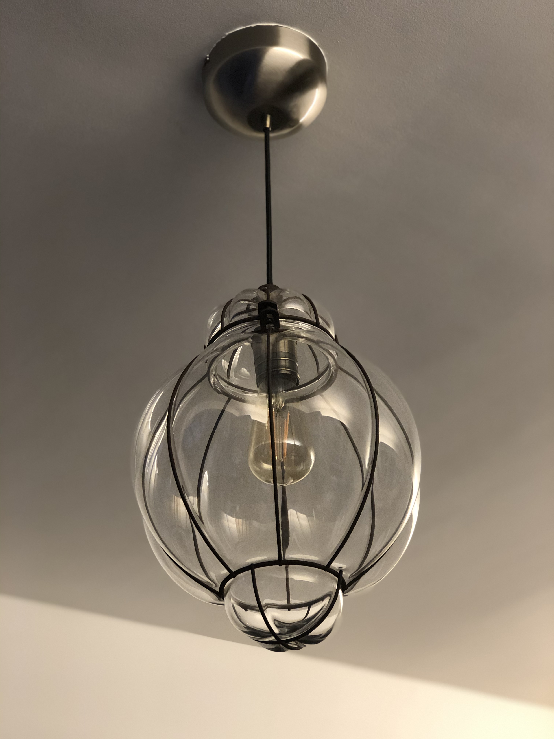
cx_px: 277
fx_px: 1216
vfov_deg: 33.8
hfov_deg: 25.7
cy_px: 370
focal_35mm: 57
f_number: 2.8
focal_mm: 6.6
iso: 100
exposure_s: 1/33
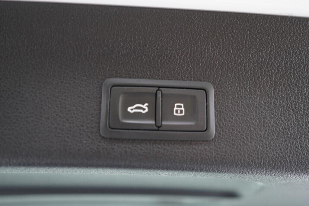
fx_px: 309
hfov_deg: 53.1
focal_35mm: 36
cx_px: 154
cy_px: 103
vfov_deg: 36.9
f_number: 2.8
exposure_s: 1/40
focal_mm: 24
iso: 500
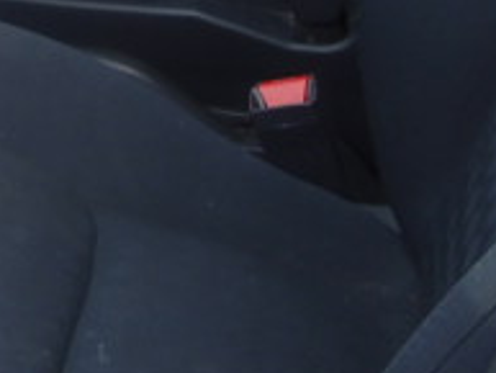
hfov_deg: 14.9
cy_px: -208
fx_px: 1807
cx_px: -170
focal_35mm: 126
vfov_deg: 11.2
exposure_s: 1/80
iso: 100
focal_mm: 6.83
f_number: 4.6
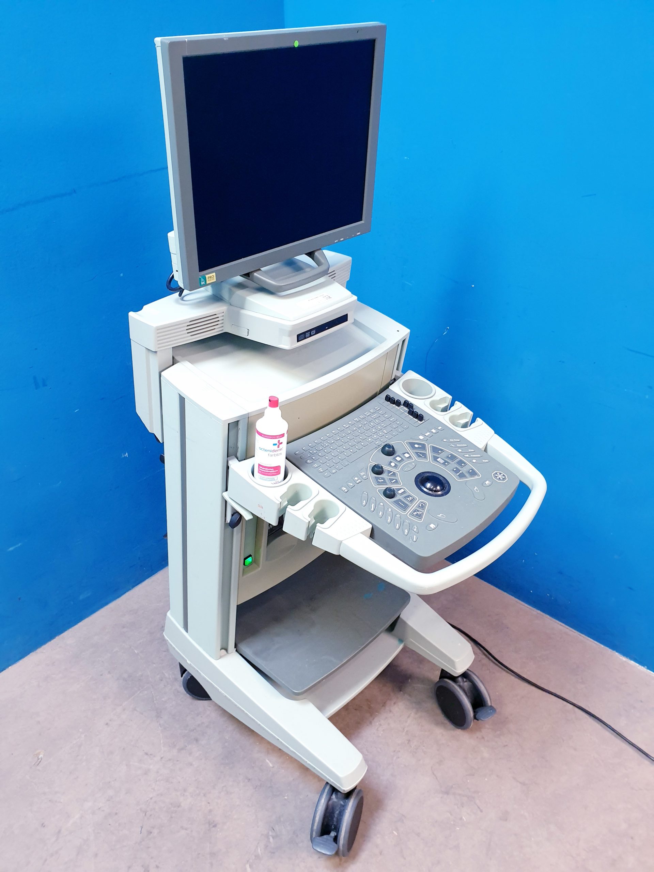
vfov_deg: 67.3
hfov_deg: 53.1
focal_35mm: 26
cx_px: 327
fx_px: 655
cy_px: 436
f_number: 2.4
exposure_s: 1/33
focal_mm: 4.3
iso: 250
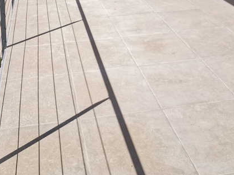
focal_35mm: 46
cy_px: 25
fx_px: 311
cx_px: 88
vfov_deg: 30.4
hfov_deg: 40.9
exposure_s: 1/880
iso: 50
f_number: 2.2
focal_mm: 2.35
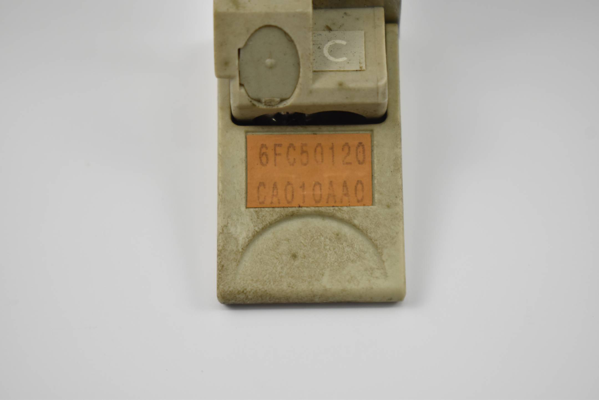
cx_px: 300
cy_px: 200
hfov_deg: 24.6
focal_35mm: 82
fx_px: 1374
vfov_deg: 16.6
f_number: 5.6
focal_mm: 55
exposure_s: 1/100
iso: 400
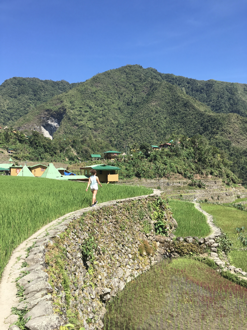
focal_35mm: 29
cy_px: 165
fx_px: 276
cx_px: 124
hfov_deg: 48.2
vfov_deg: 61.7
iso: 25
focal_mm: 4.15
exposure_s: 1/905
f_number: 2.2
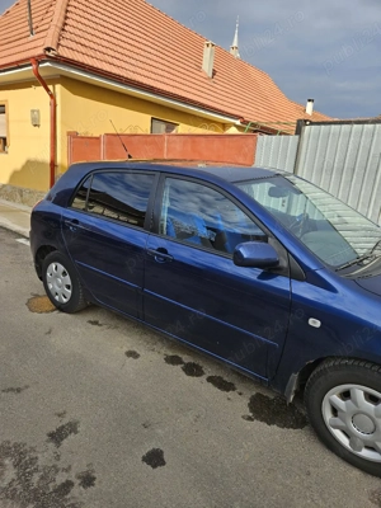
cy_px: 254
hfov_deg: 58.9
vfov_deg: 73.9
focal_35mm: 23
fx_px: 338
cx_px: 190
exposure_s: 1/1000
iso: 25
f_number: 1.8
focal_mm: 5.4
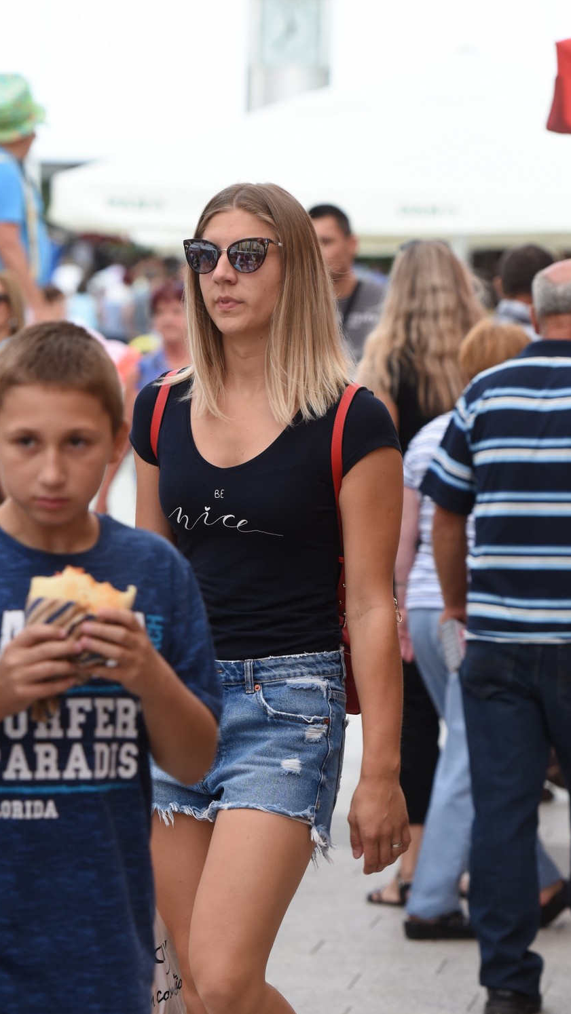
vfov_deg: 10.5
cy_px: 507
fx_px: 5518
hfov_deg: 5.9
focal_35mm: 205
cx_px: 265
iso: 500
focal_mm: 130
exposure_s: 1/400
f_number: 5
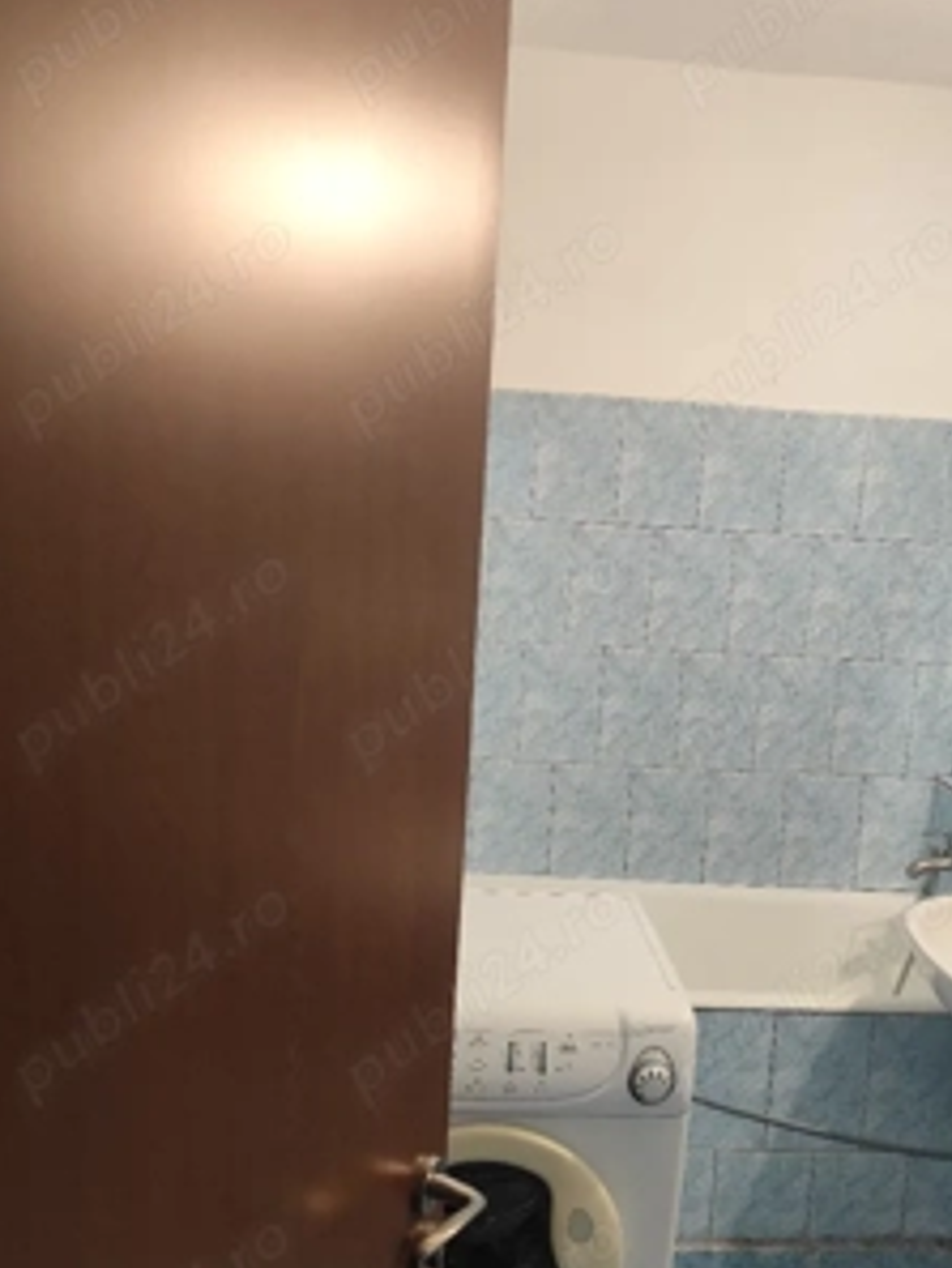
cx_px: 568
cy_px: 709
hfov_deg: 45.2
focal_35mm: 31
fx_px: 1136
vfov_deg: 58.2
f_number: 1.65
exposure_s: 1/50
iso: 500
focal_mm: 6.19
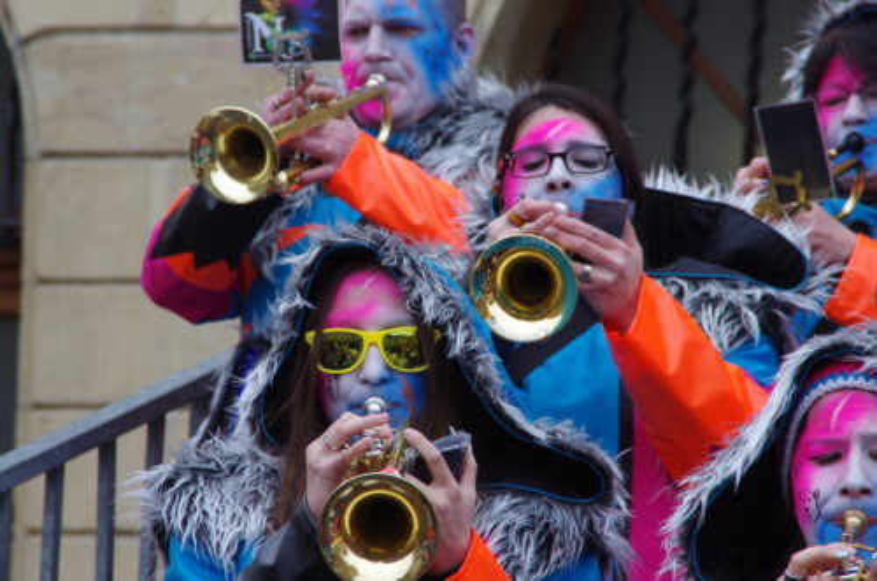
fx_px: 7292
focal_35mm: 300
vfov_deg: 4.6
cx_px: 438
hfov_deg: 6.9
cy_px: 290
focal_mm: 200
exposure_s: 1/250
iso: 1600
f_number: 10
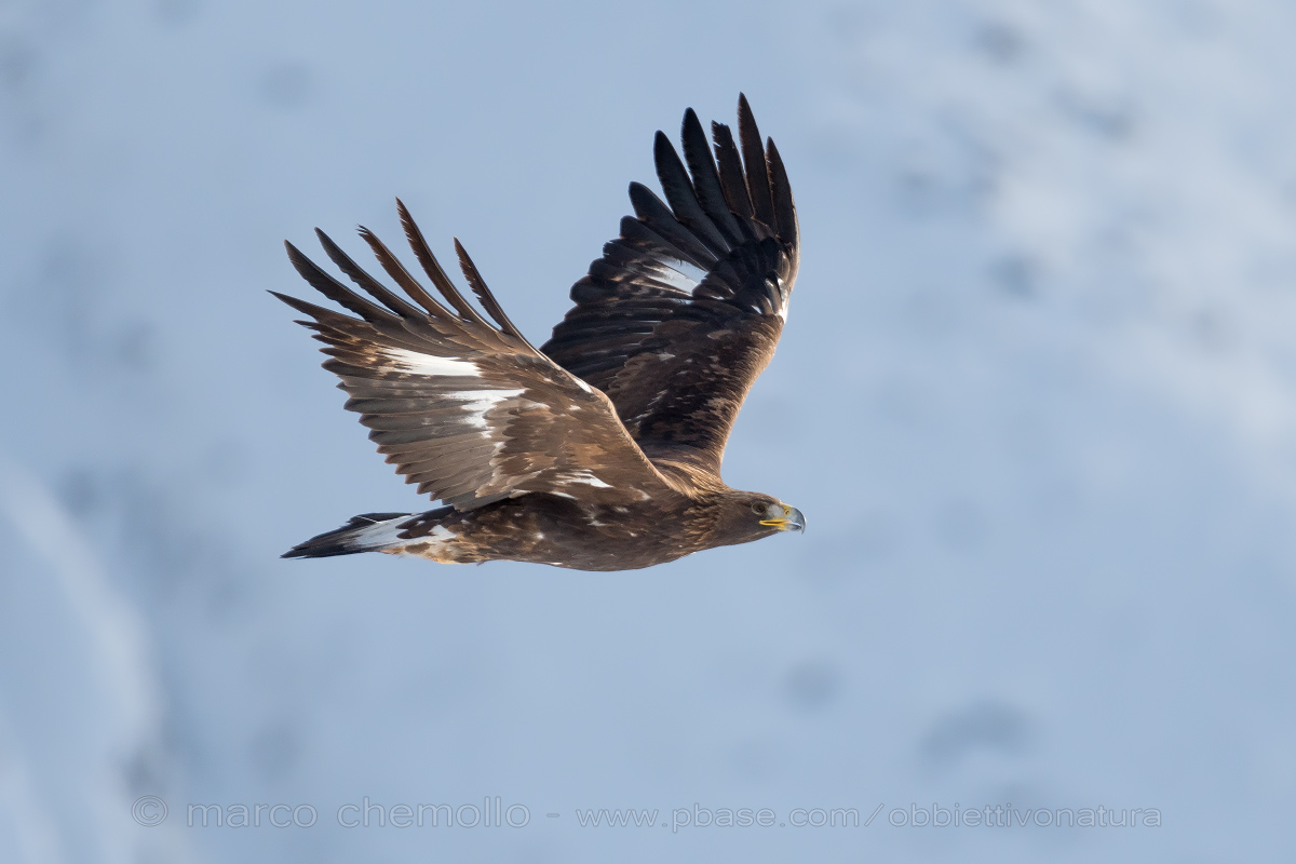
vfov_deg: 1.5
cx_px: 648
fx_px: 32397
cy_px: 432
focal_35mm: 900
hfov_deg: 2.3
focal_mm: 600
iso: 450
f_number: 7.1
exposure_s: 1/3200
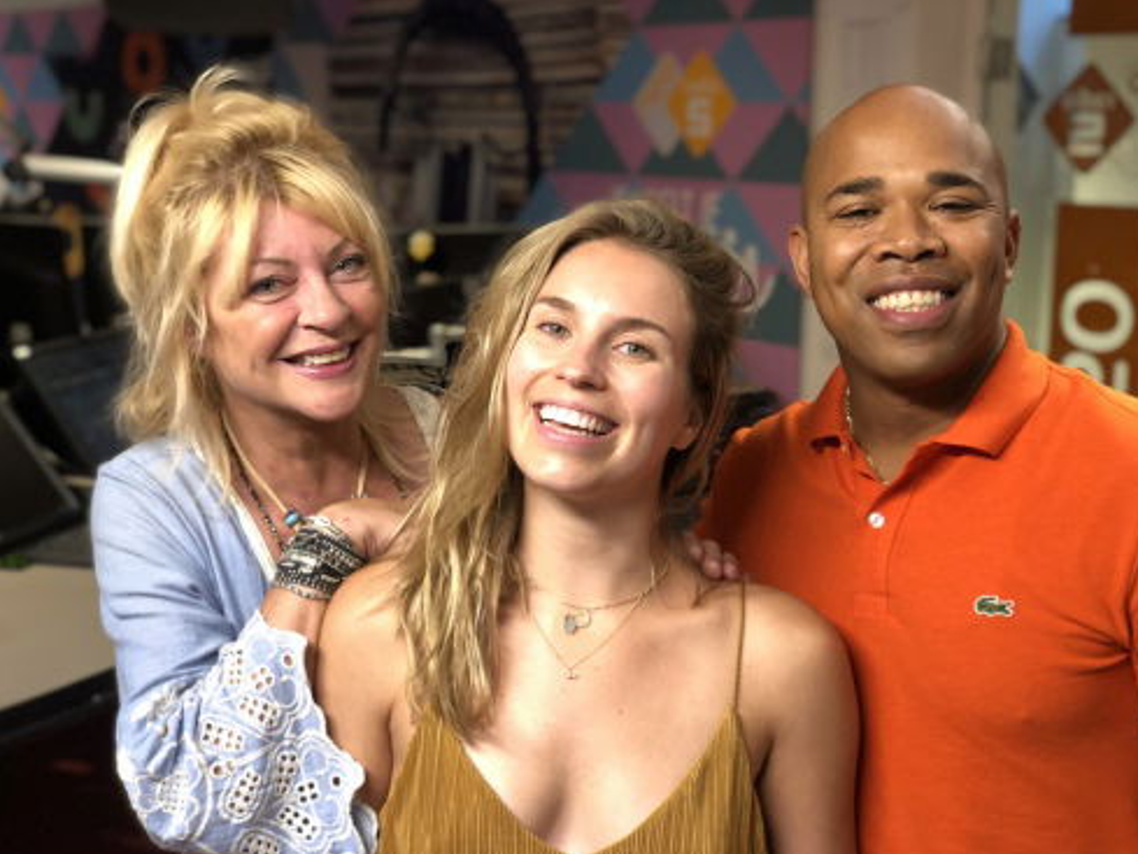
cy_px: 432
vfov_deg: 27.5
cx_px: 577
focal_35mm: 53
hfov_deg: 36.2
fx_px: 1743
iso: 100
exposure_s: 1/33
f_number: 2.4
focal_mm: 6
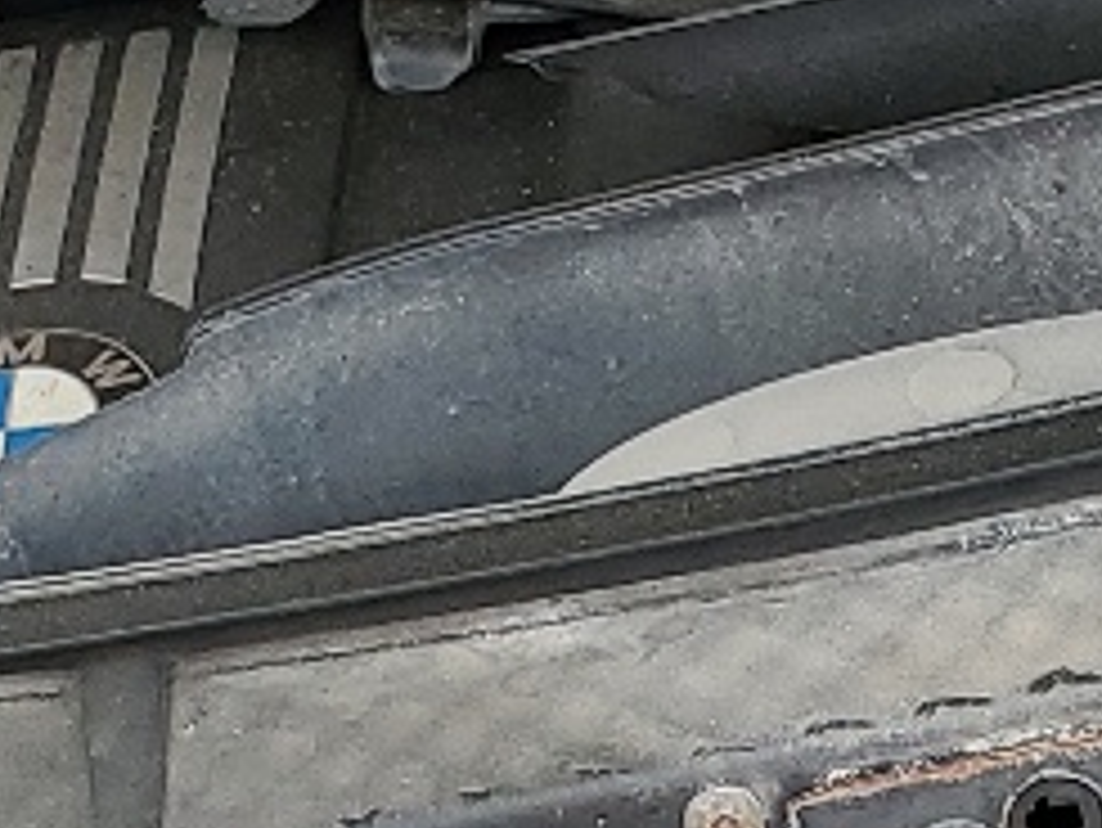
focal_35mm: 170
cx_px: 1066
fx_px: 5415
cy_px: 968
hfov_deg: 11.5
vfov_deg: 8.7
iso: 50
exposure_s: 1/417
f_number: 1.5
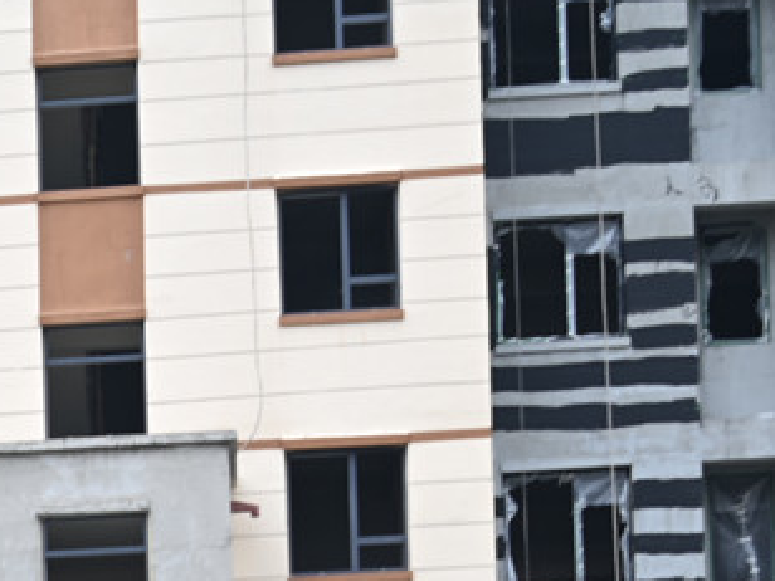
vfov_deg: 8.1
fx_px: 3873
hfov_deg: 10.9
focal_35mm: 173
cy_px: 1222
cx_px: -443
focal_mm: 37
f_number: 4
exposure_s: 1/100
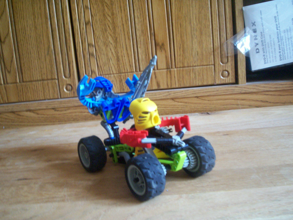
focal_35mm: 36
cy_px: 110
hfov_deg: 51.4
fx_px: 305
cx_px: 146
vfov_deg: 39.7
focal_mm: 5.9
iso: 246
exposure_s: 1/8
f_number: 4.5
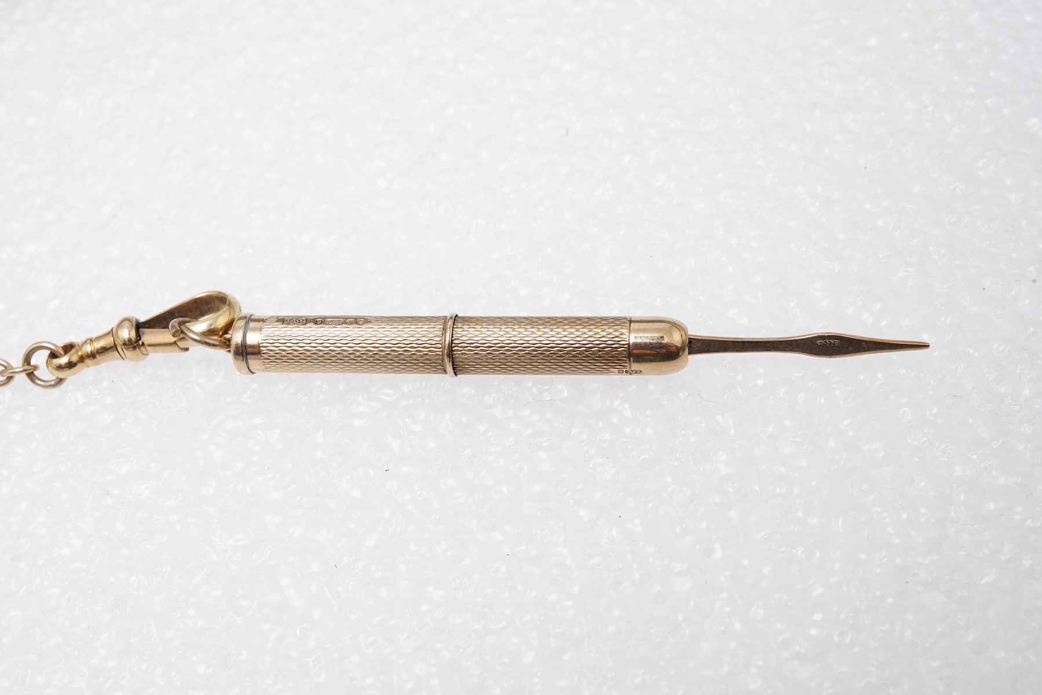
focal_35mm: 45
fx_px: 1303
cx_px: 521
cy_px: 348
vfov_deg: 29.9
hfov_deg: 43.6
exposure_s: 1/125
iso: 400
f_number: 18
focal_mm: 30
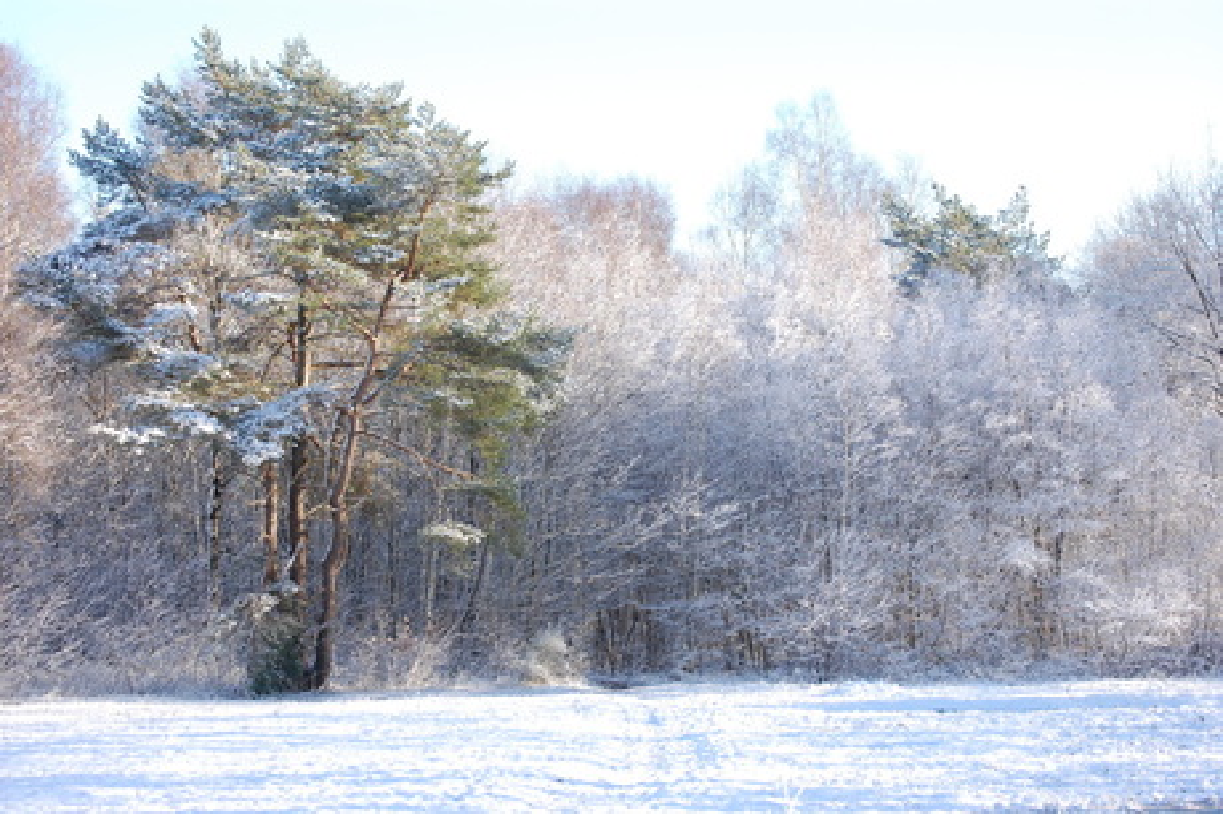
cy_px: 407
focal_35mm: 82
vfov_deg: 16.5
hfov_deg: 24.6
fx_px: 2801
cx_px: 612
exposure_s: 1/200
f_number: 10
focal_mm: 55
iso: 400
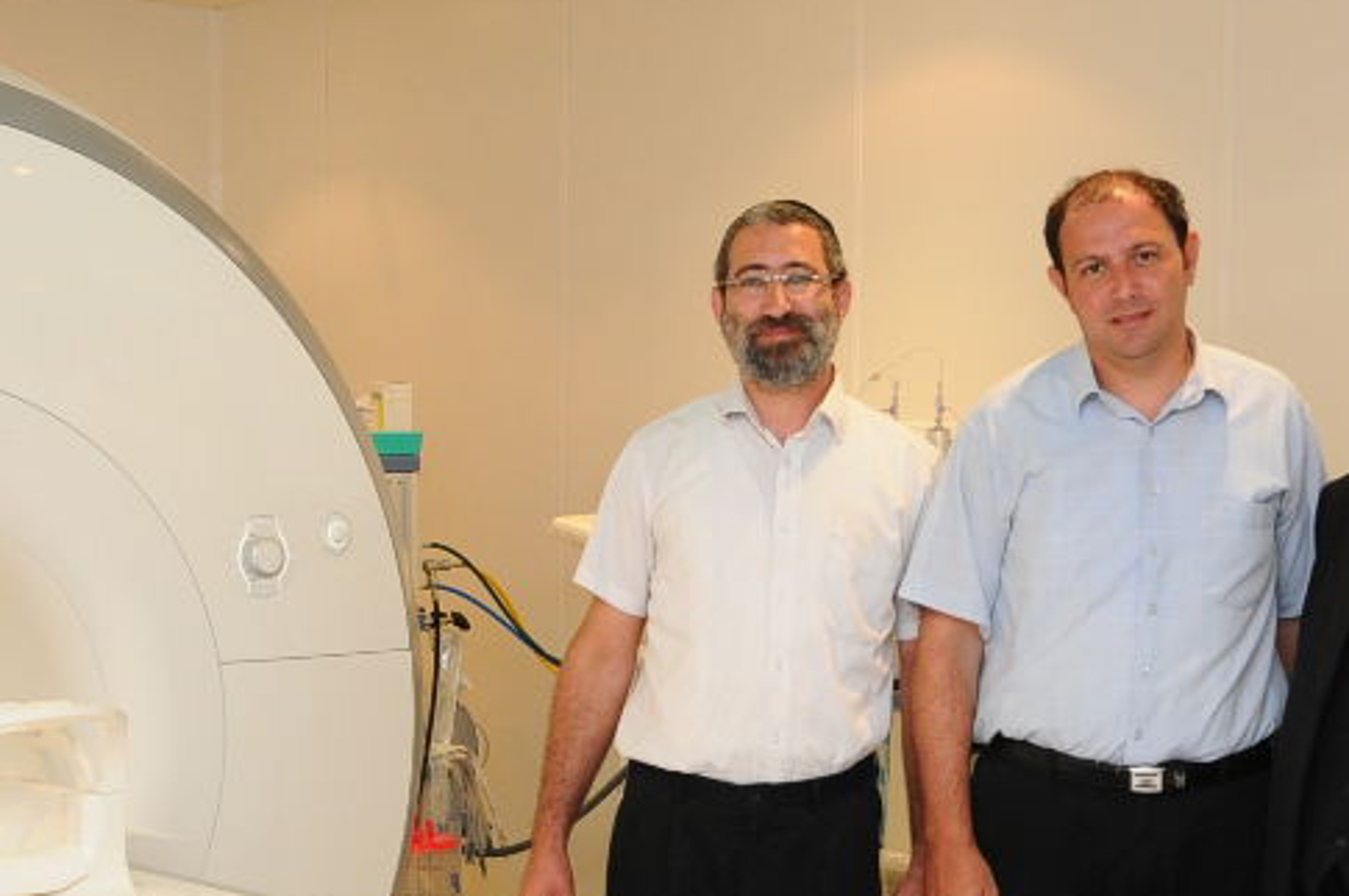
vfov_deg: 17.9
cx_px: 623
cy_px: 593
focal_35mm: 76
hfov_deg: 26.7
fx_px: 2844
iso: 400
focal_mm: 24
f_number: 3.2
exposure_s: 1/100
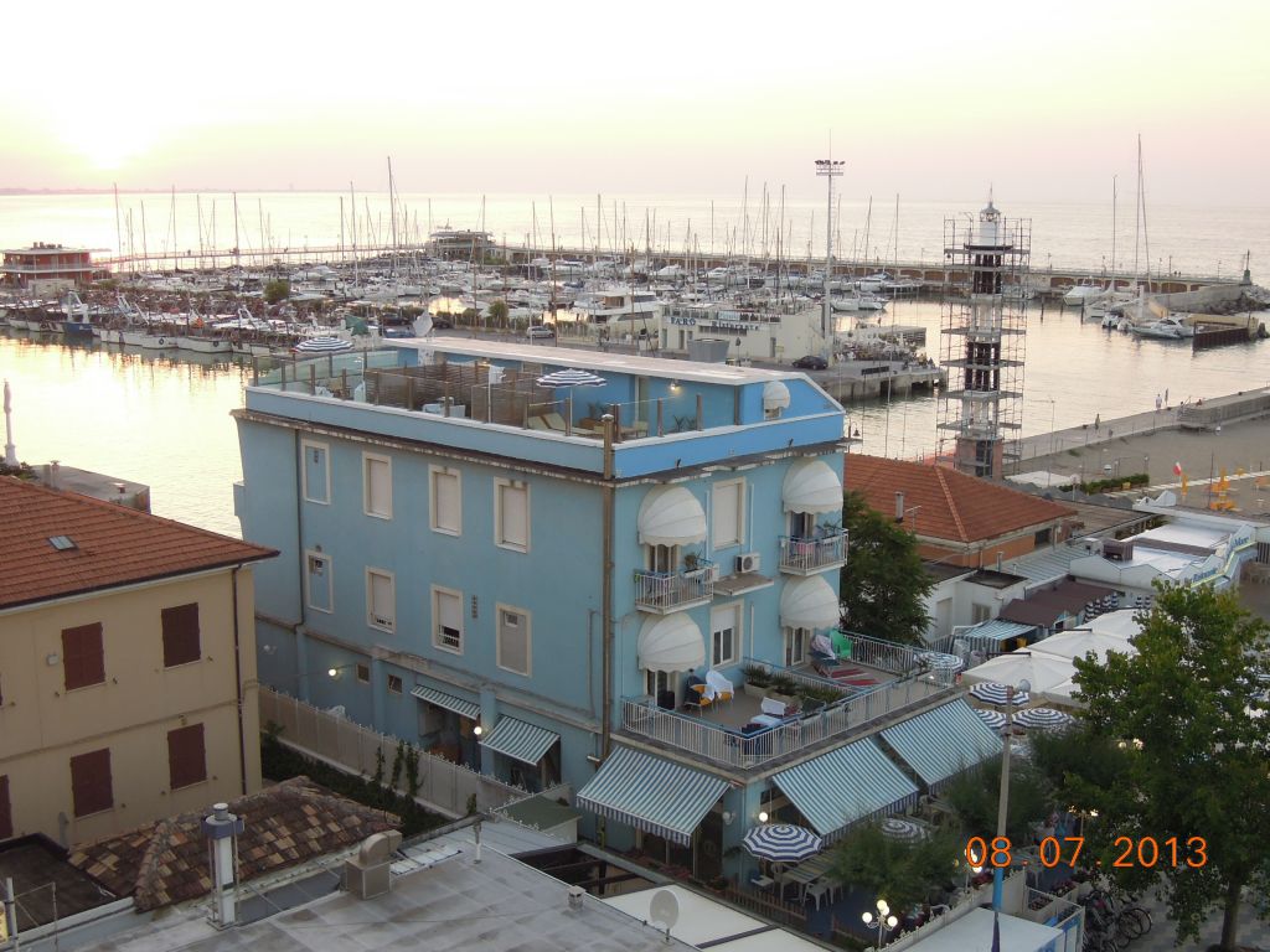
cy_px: 476
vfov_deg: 32.2
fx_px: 1651
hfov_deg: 42.1
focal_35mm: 45
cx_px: 635
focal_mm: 8.1
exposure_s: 1/80
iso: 160
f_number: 3.5
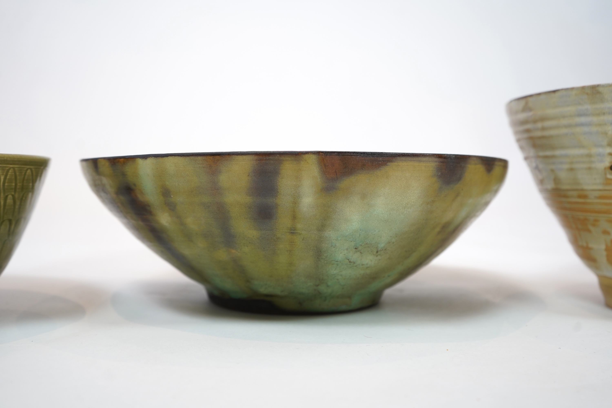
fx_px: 612
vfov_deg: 36.9
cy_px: 204
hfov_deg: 53.1
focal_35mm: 36
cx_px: 306
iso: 400
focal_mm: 36
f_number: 4.5
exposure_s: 1/50
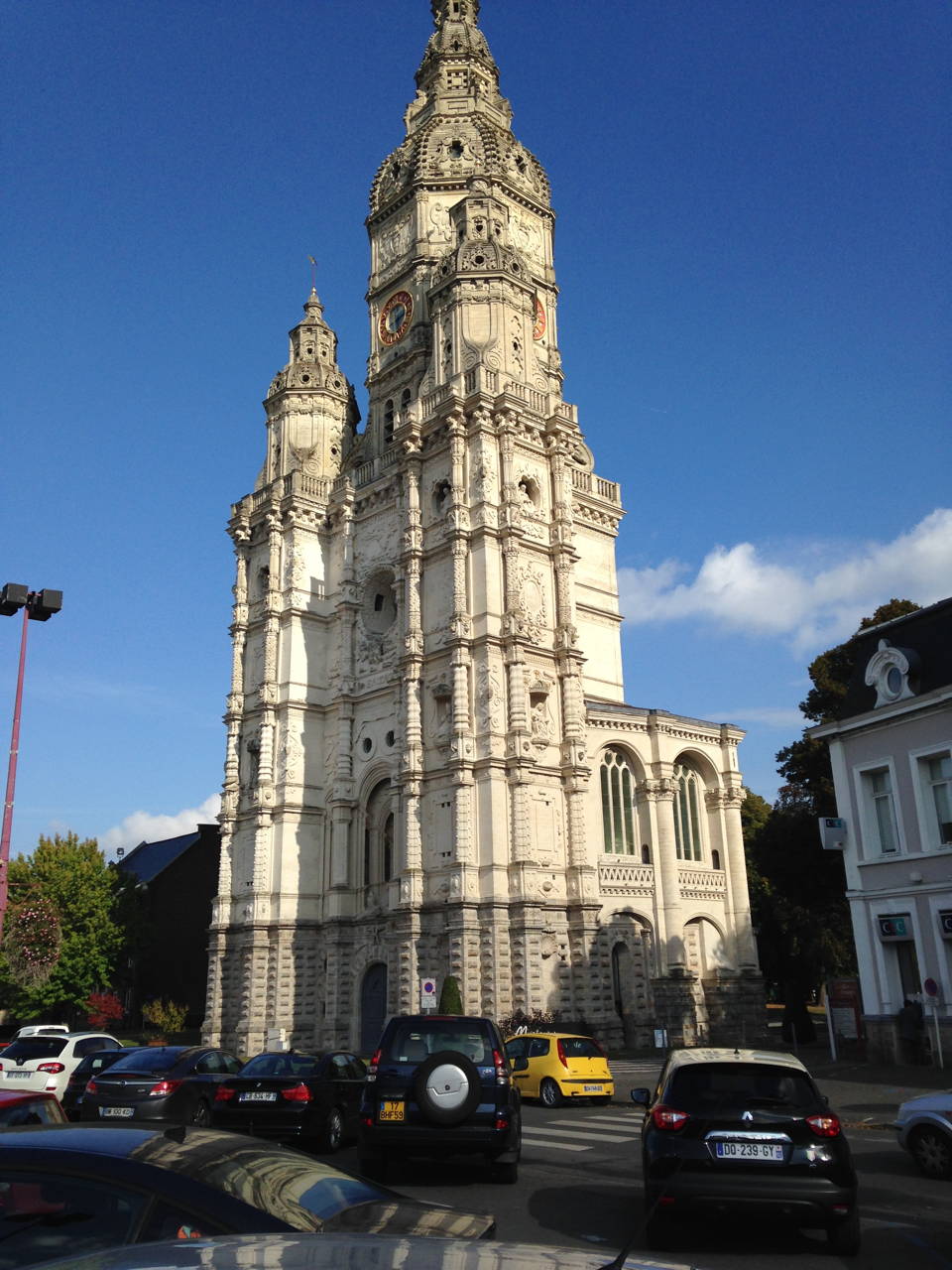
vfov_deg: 55.4
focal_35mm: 33
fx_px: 1210
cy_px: 635
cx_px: 476
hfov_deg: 42.9
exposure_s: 1/2008
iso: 50
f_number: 2.4
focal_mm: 4.12
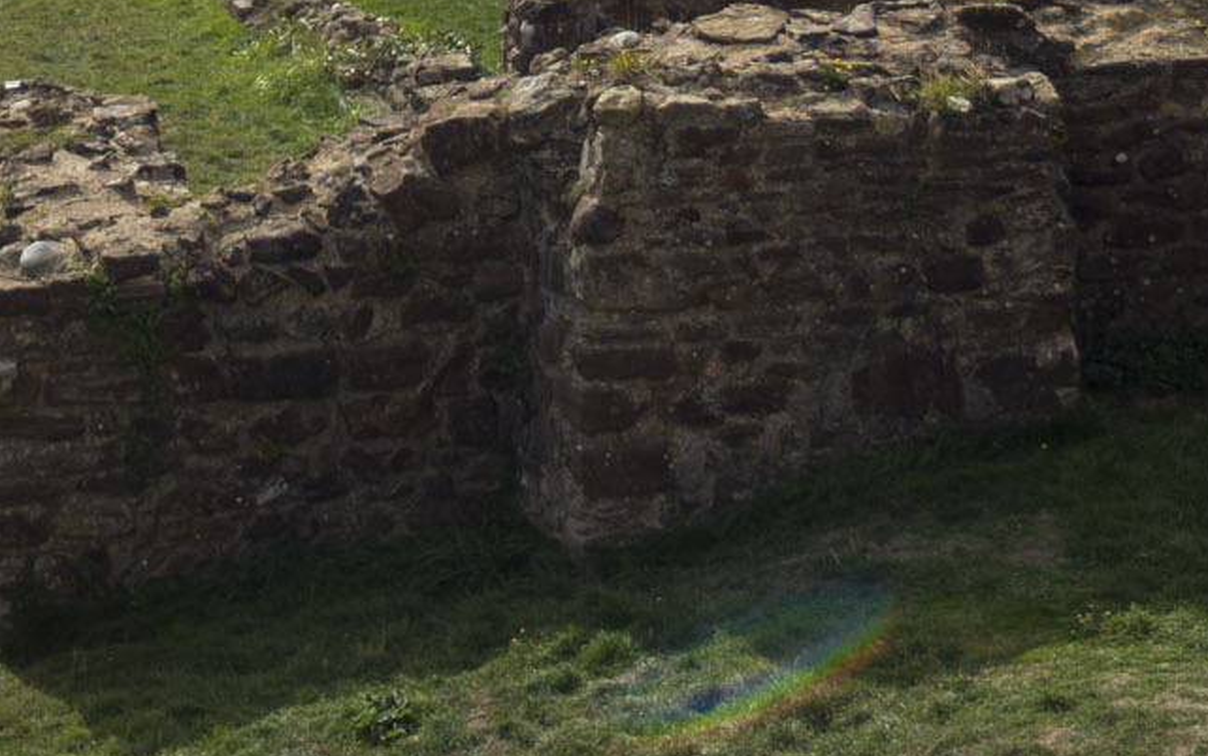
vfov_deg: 7.5
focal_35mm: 167
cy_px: -783
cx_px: 111
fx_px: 5499
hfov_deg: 12.4
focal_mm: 35
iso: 100
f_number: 3.5
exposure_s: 1/1000
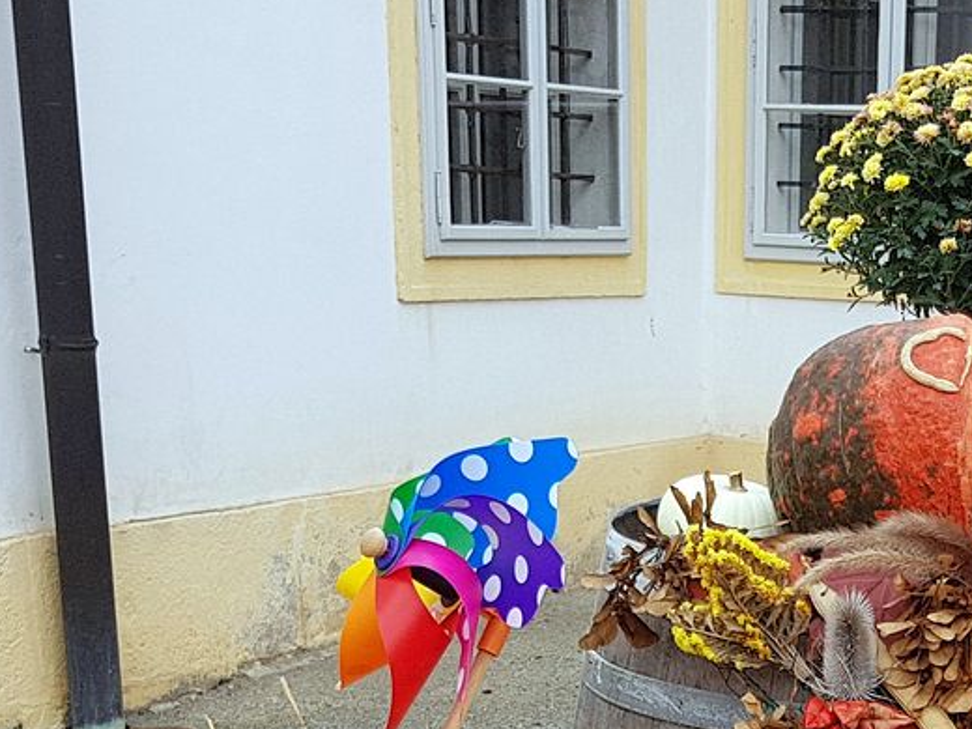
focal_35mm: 80
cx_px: 905
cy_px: 989
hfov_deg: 23.7
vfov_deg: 17.2
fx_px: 2246
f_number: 1.7
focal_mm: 4.2
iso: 50
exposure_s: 1/648
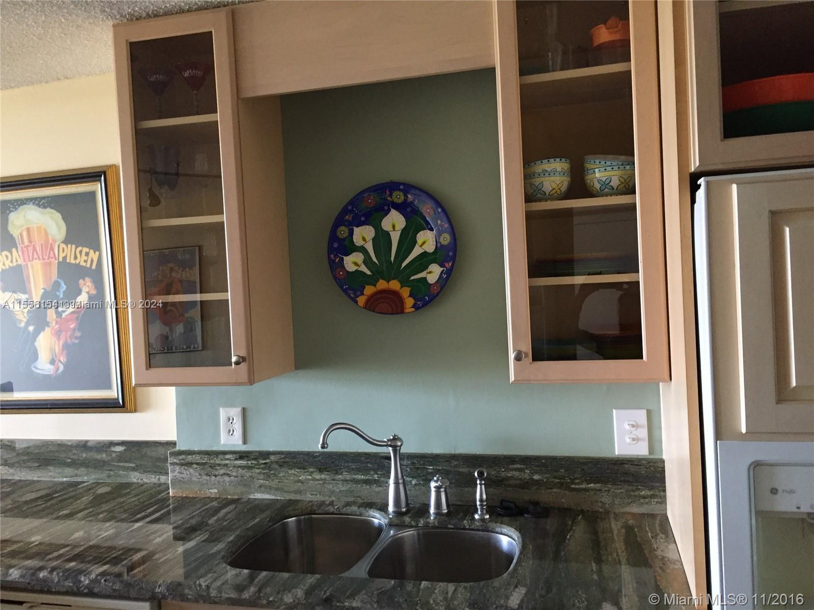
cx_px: 407
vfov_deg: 48.2
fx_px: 682
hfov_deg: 61.7
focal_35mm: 29
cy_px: 305
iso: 250
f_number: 2.2
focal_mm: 4.15
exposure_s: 1/20
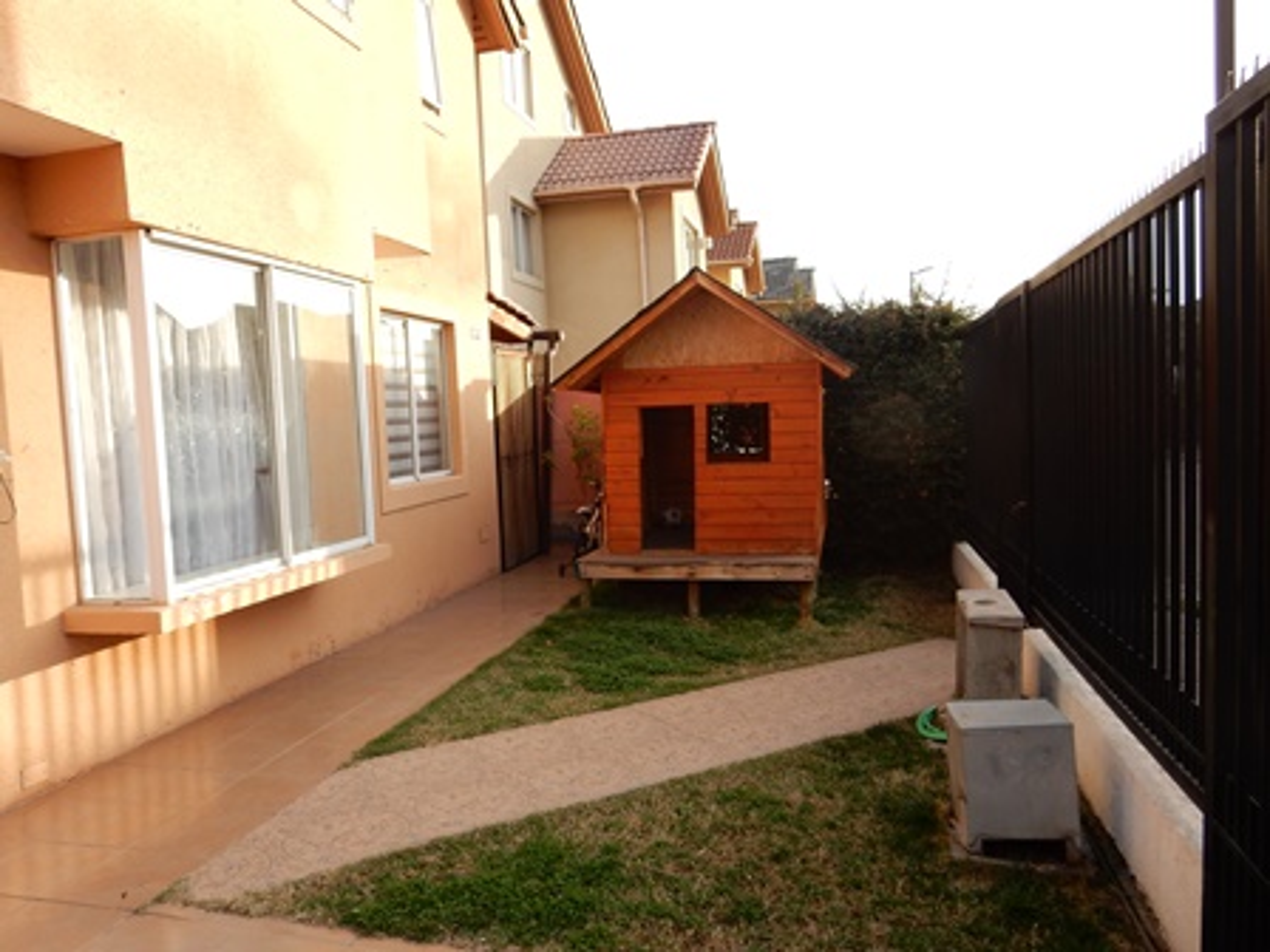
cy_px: 476
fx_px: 917
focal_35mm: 25
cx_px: 635
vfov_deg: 54.9
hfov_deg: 69.4
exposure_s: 1/250
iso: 125
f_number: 3.7
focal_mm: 4.5
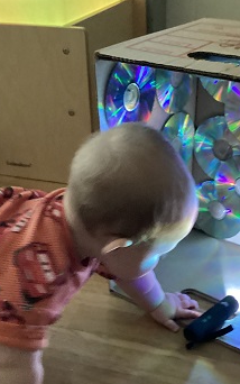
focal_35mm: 48
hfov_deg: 26.8
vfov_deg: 41.4
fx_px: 502
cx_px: 158
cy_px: 250
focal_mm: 3.3
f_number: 2.4
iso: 800
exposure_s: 1/30
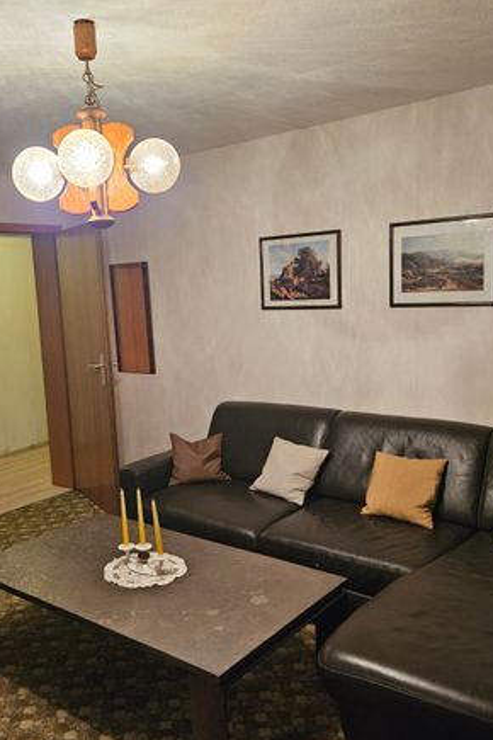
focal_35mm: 33
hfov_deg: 39.7
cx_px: 184
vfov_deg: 57.2
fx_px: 678
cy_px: 366
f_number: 1.8
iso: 800
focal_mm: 5.4
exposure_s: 1/100
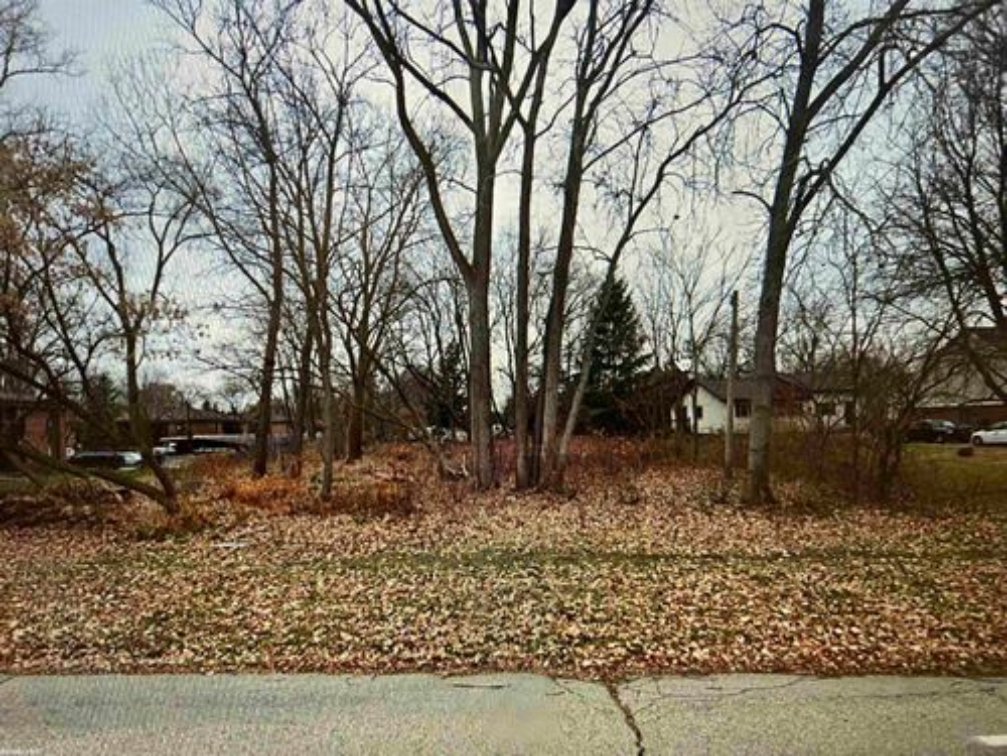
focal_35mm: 26
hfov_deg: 67.3
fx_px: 756
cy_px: 378
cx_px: 504
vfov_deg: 53.1
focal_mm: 5.7
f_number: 1.5
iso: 100
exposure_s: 1/64
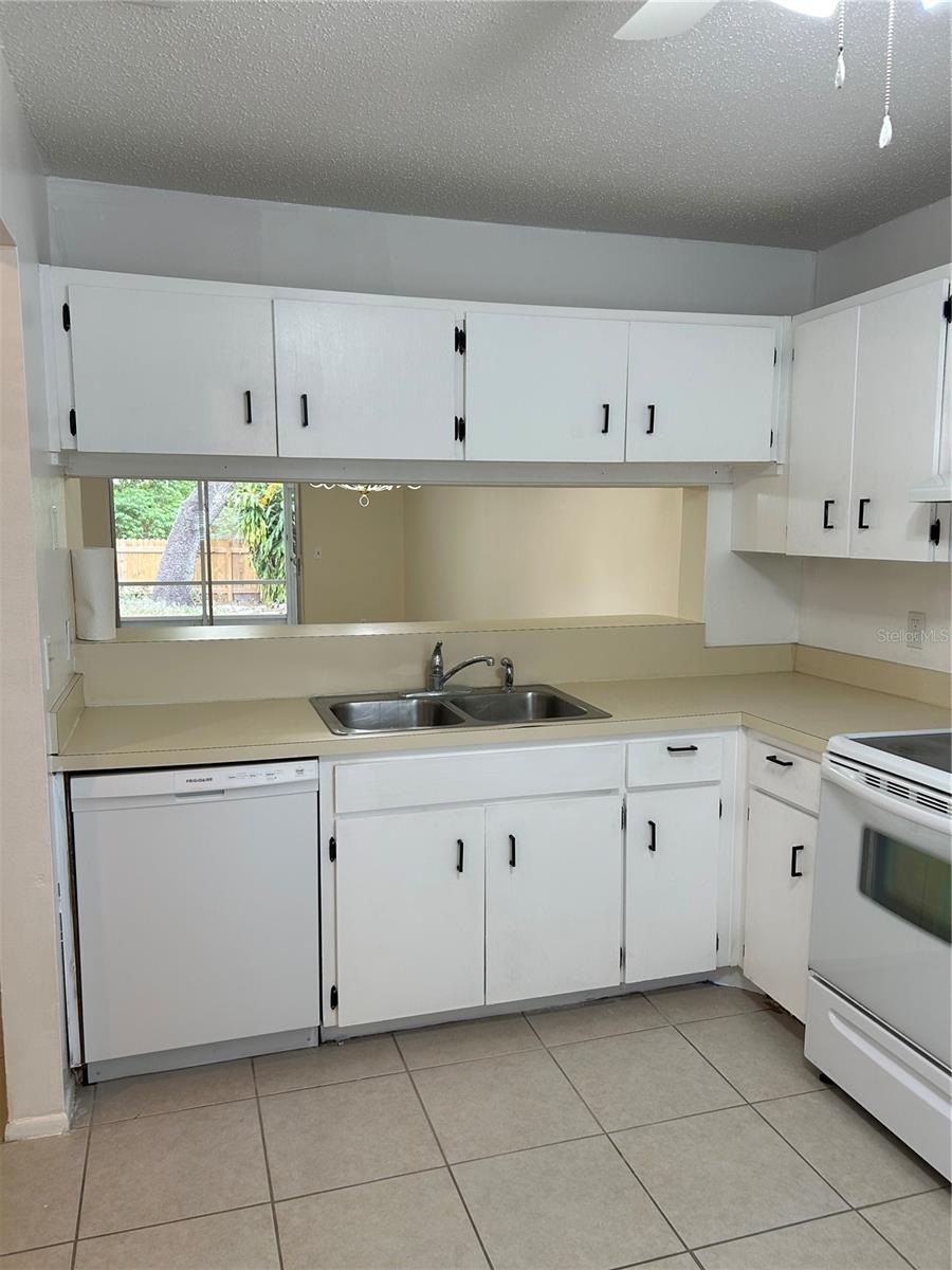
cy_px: 635
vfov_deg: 67.3
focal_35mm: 26
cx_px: 476
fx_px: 953
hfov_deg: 53.1
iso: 64
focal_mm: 5.7
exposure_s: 1/120
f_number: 1.5
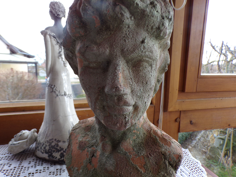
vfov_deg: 56.8
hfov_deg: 71.6
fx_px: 164
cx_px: 118
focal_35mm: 24
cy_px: 88
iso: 100
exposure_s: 1/45
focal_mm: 4.3
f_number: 3
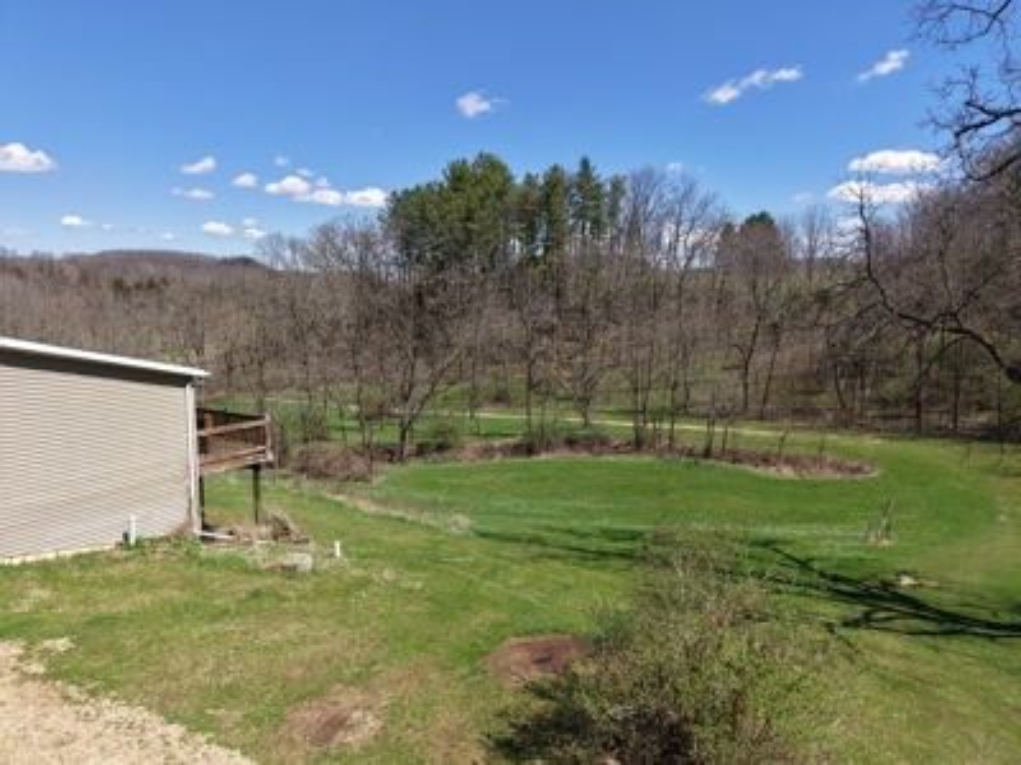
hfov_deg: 71.6
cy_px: 382
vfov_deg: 56.8
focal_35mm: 24
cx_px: 510
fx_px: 708
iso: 120
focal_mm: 8.67
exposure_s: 1/3000
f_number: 1.8
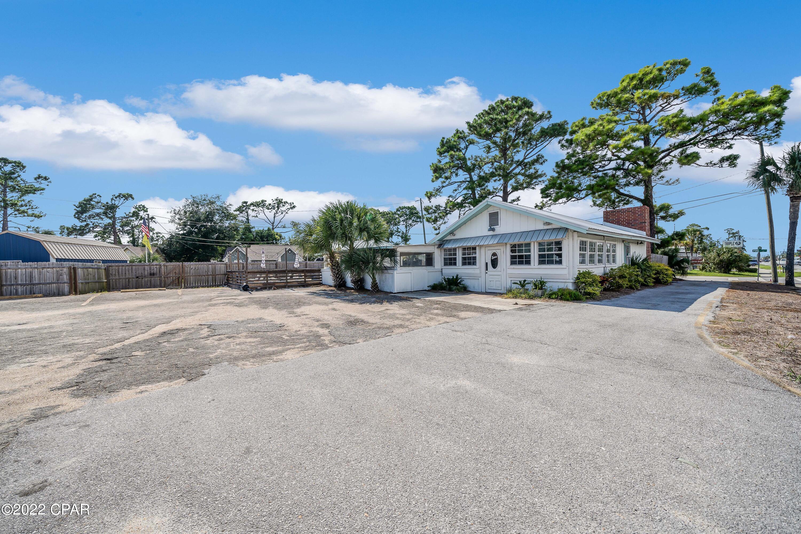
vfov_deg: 90.0
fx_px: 267
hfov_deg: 112.6
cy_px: 267
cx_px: 400
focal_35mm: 12
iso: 100
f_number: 5.6
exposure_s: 1/2000
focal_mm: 12
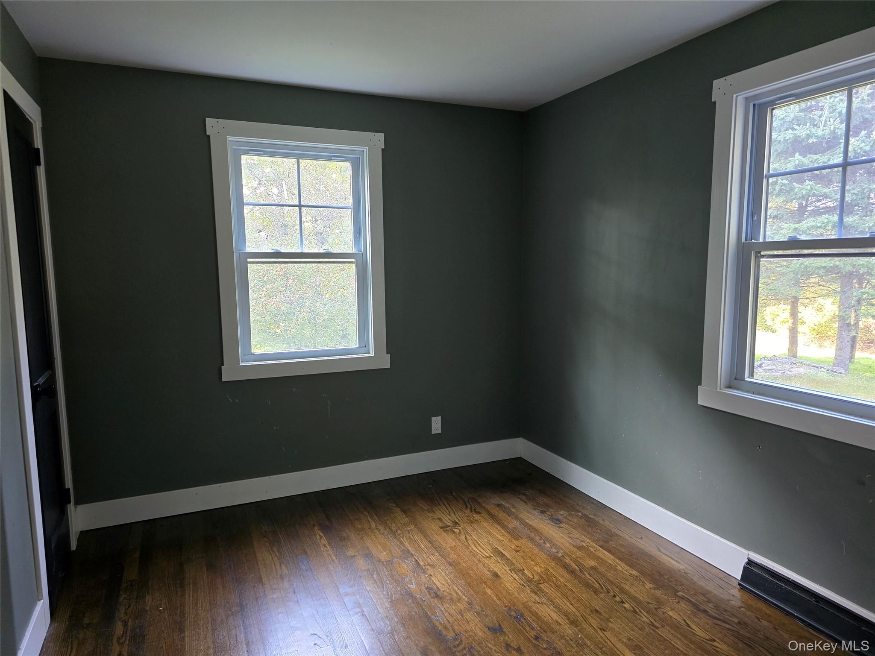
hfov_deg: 73.9
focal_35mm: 23
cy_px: 328
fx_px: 581
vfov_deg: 58.9
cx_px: 438
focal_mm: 6.3
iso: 640
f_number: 1.7
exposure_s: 1/60
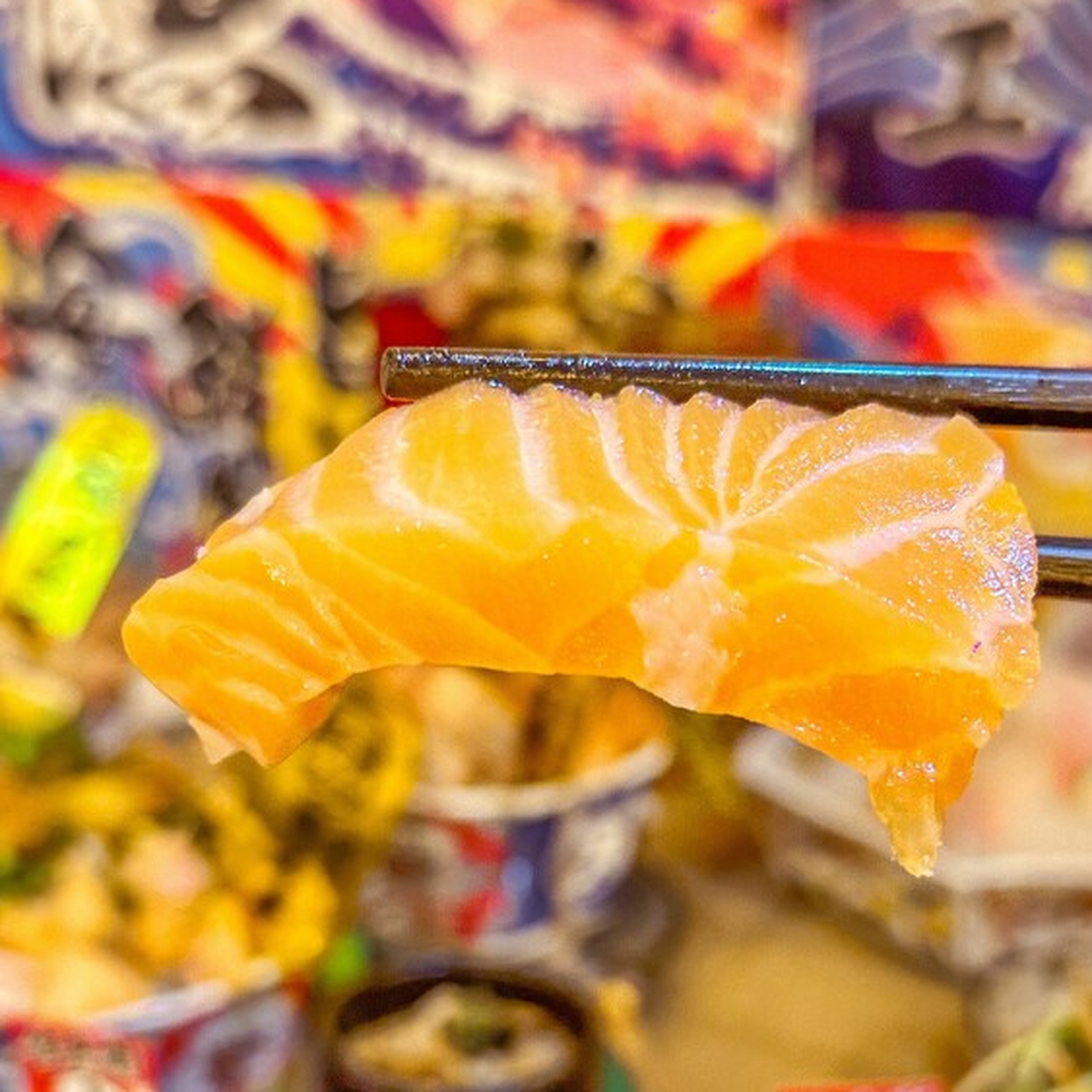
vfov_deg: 26.7
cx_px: 540
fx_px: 2284
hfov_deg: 26.9
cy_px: 768
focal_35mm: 64
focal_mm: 6.86
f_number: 1.8
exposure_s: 1/35
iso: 400
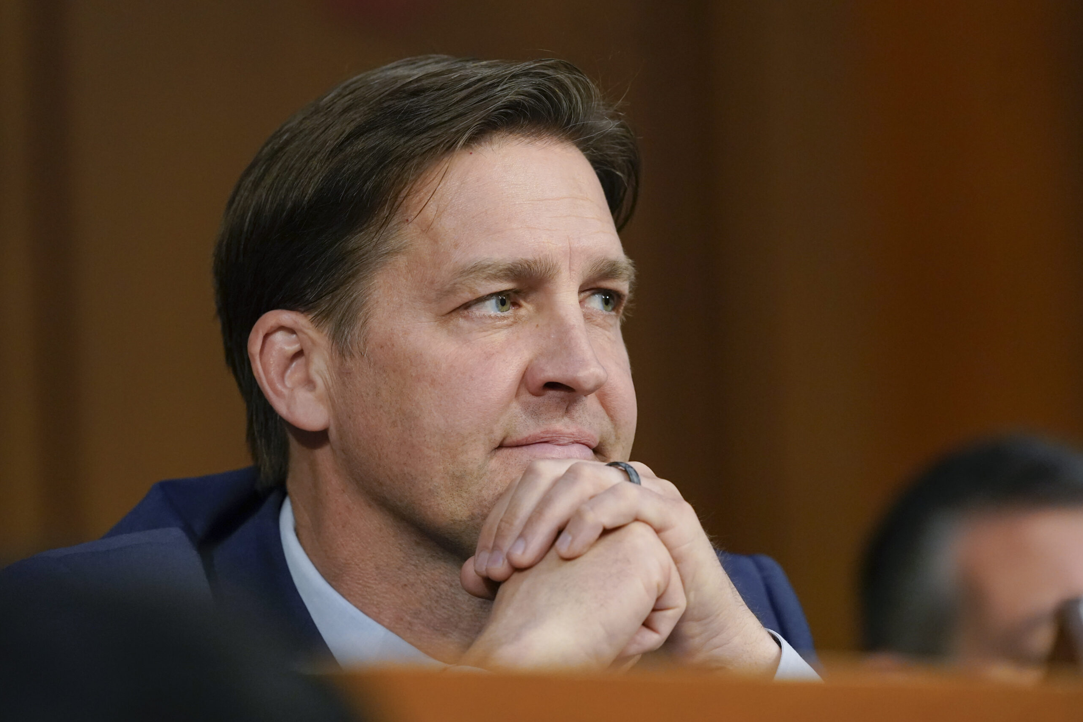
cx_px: 542
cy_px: 361
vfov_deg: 3.4
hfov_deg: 5.1
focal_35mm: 401
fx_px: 12063
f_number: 4
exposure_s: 1/500
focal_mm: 400
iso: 5000
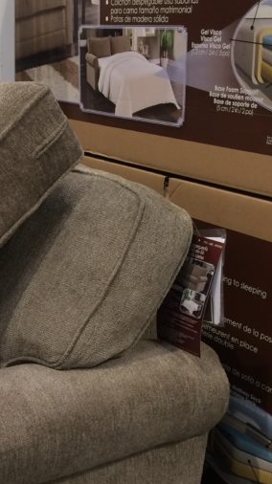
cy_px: 374
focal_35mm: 64
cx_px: -77
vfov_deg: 32.1
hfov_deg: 17.7
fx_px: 822
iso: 64
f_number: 2.2
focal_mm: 4.15
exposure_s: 1/30
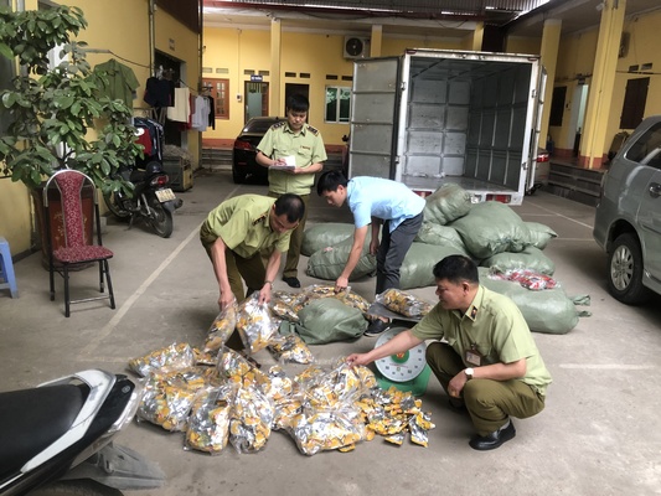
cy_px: 248
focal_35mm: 28
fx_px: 535
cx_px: 330
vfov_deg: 49.8
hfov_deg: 63.4
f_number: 1.8
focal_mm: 3.99
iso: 160
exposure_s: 1/120
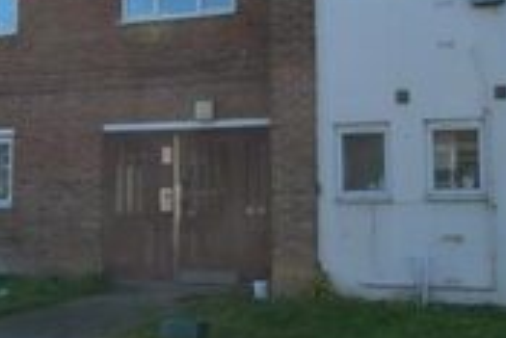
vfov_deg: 22.4
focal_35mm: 60
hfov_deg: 33.3
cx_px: 306
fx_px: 844
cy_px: 77
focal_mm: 10
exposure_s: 1/250
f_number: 8
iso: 200
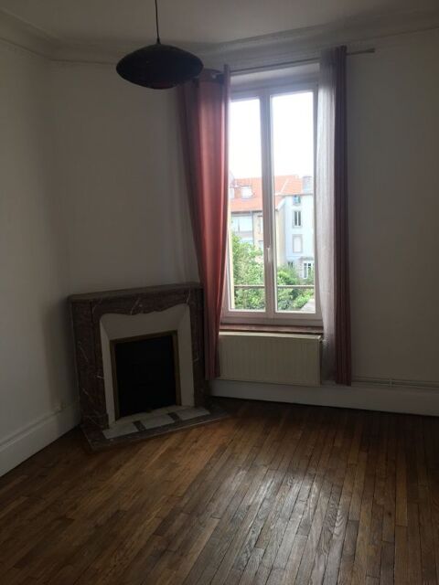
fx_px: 490
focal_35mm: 29
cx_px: 220
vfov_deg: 61.7
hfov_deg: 48.2
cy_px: 292
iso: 25
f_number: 2.2
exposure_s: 1/50
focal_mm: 4.15
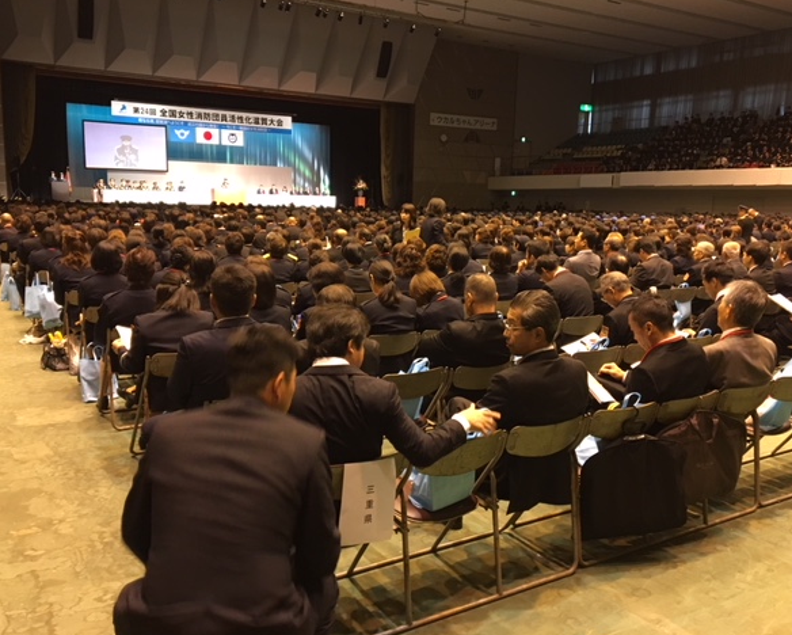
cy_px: 319
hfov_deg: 57.1
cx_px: 391
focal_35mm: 31
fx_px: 727
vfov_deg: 47.2
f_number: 2.2
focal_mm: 4.15
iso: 200
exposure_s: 1/24
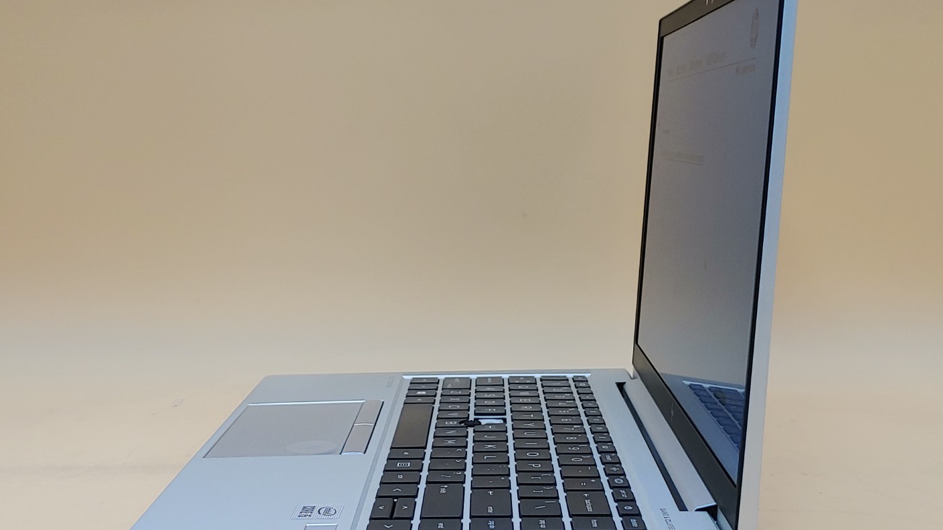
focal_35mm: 49
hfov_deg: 42.1
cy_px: 270
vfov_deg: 24.4
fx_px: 1225
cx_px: 473
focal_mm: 4.36
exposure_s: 1/106
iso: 50
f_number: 1.8
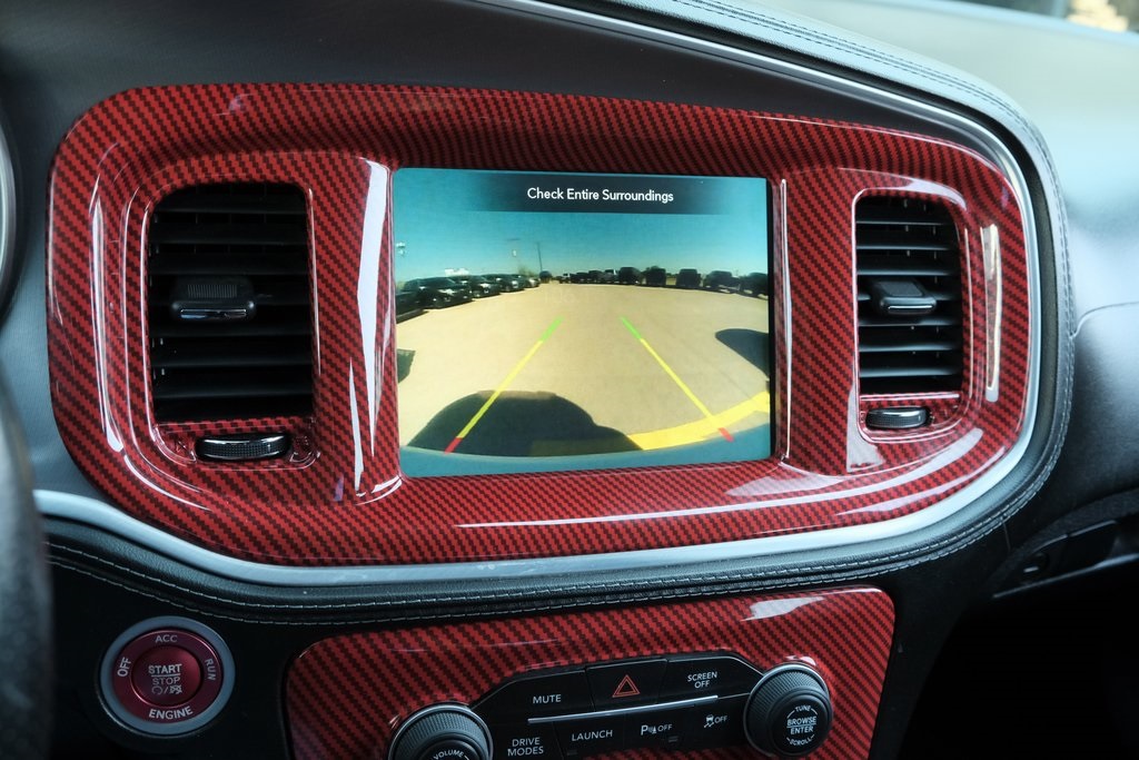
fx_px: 1107
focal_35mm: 35
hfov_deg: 54.4
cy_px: 380
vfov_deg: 37.9
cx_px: 570
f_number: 5
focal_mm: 23.3
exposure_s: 1/180
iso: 2500
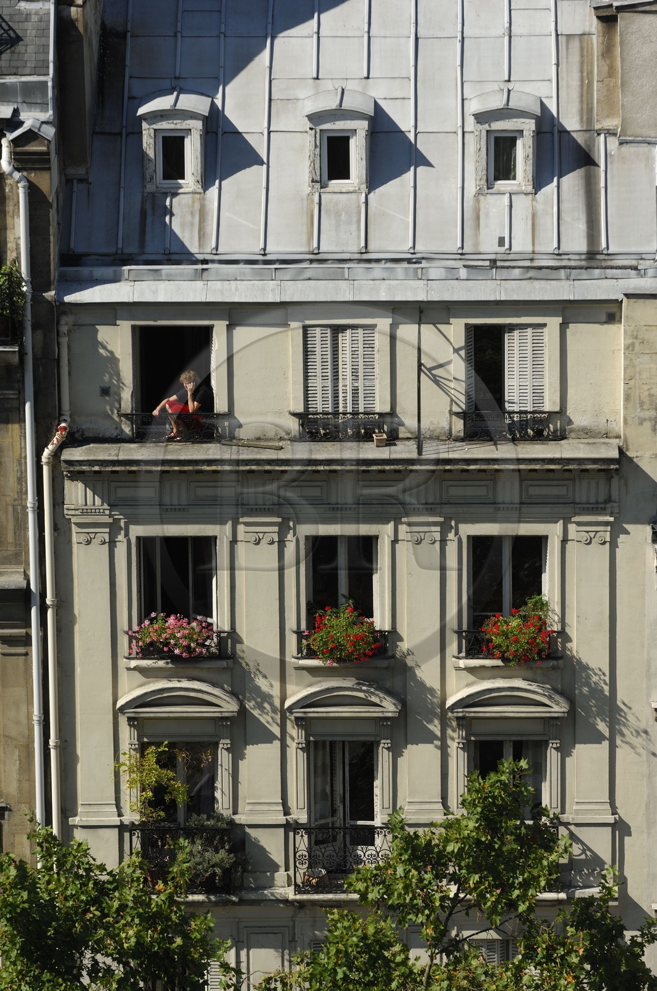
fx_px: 5354
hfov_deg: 7.0
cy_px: 496
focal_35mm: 195
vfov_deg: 10.6
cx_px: 328
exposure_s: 1/640
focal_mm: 130
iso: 100
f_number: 5.3
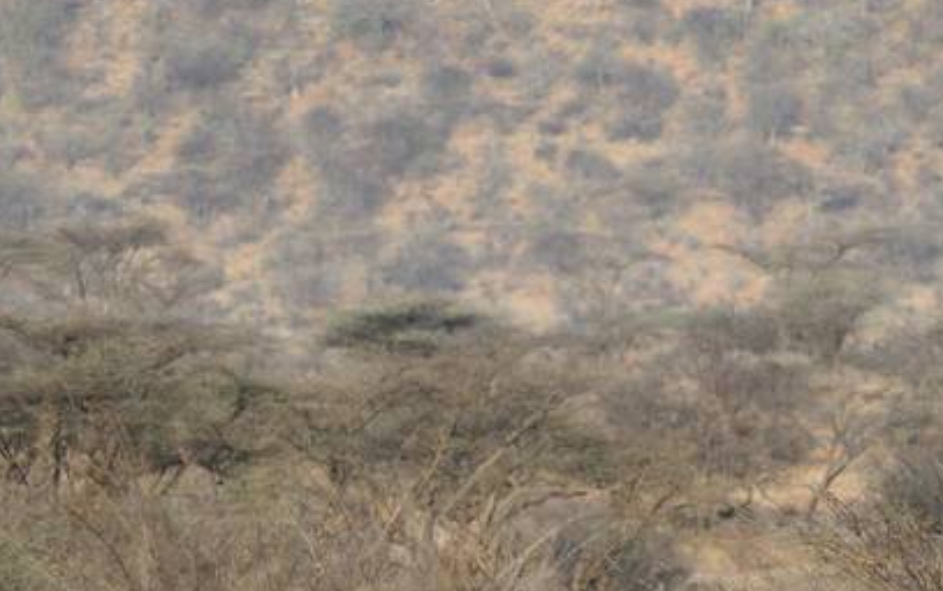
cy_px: 483
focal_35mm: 629
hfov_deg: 3.3
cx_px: 582
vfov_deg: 2.1
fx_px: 16176
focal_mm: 240
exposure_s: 1/500
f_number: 5.3
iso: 320
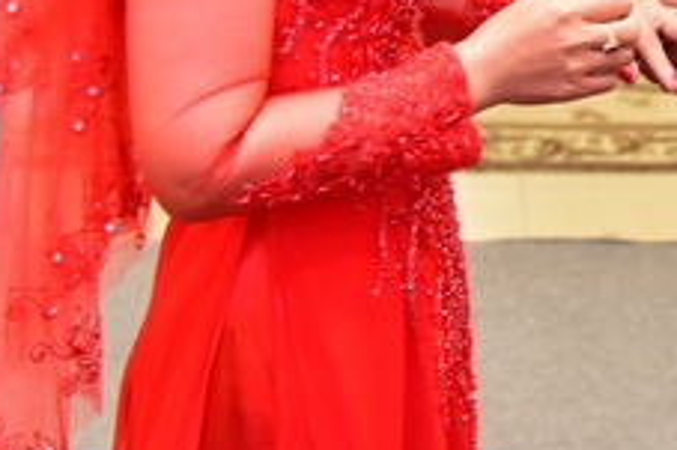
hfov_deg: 18.2
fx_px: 2048
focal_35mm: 109
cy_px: -153
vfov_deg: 12.1
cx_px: 692
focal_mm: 38
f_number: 4
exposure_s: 1/40
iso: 800
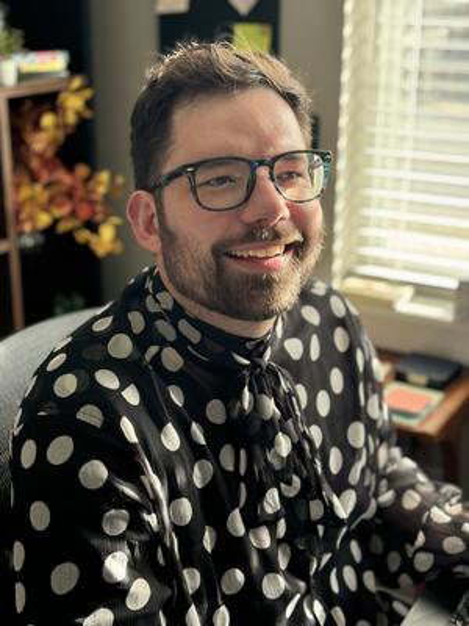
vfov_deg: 36.8
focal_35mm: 52
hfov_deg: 28.0
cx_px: 234
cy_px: 313
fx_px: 939
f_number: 1.6
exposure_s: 1/74
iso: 50
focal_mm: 5.96
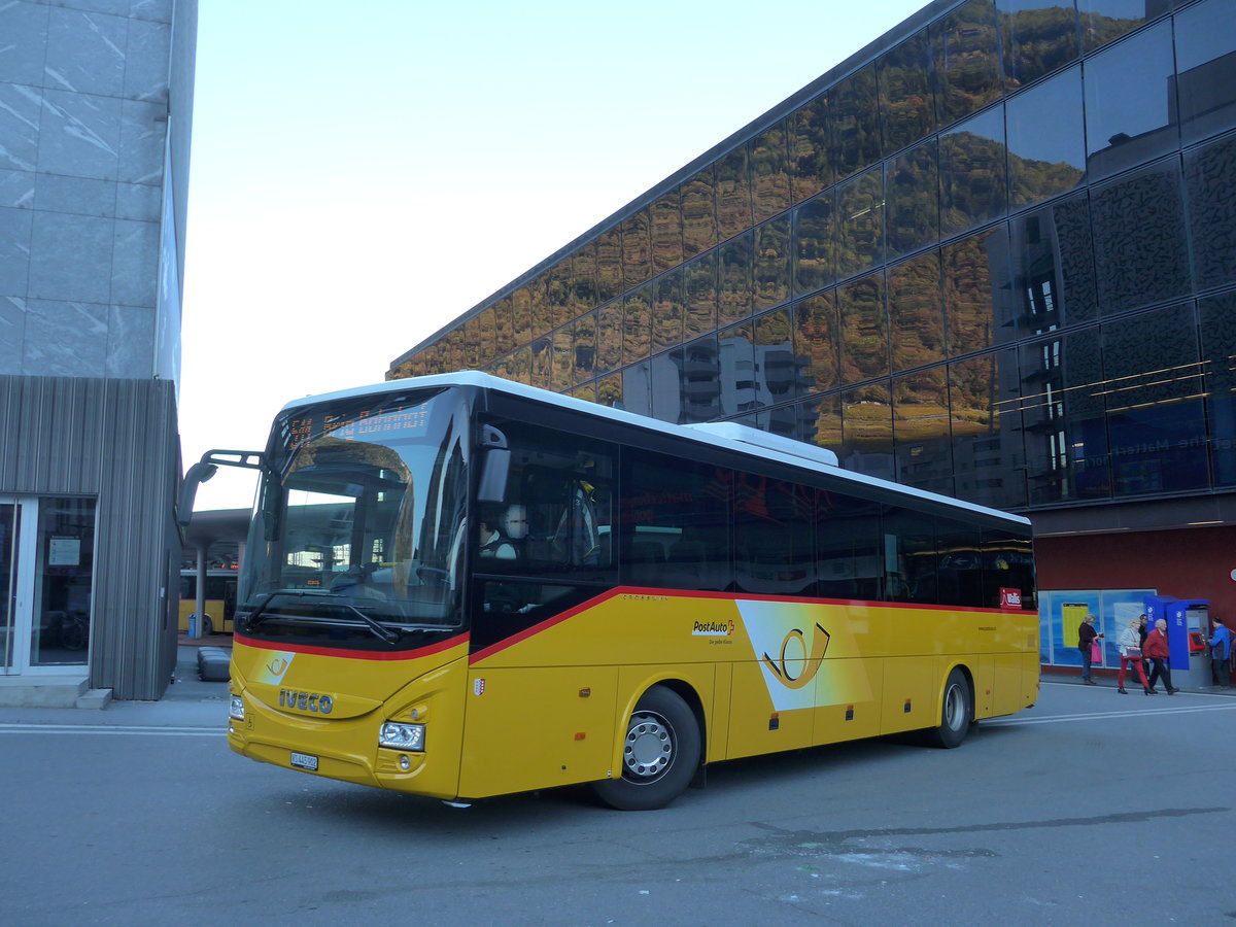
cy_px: 464
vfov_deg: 48.2
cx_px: 618
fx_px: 1035
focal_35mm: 29
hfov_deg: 61.7
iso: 125
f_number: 2.8
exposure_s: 1/160
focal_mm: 6
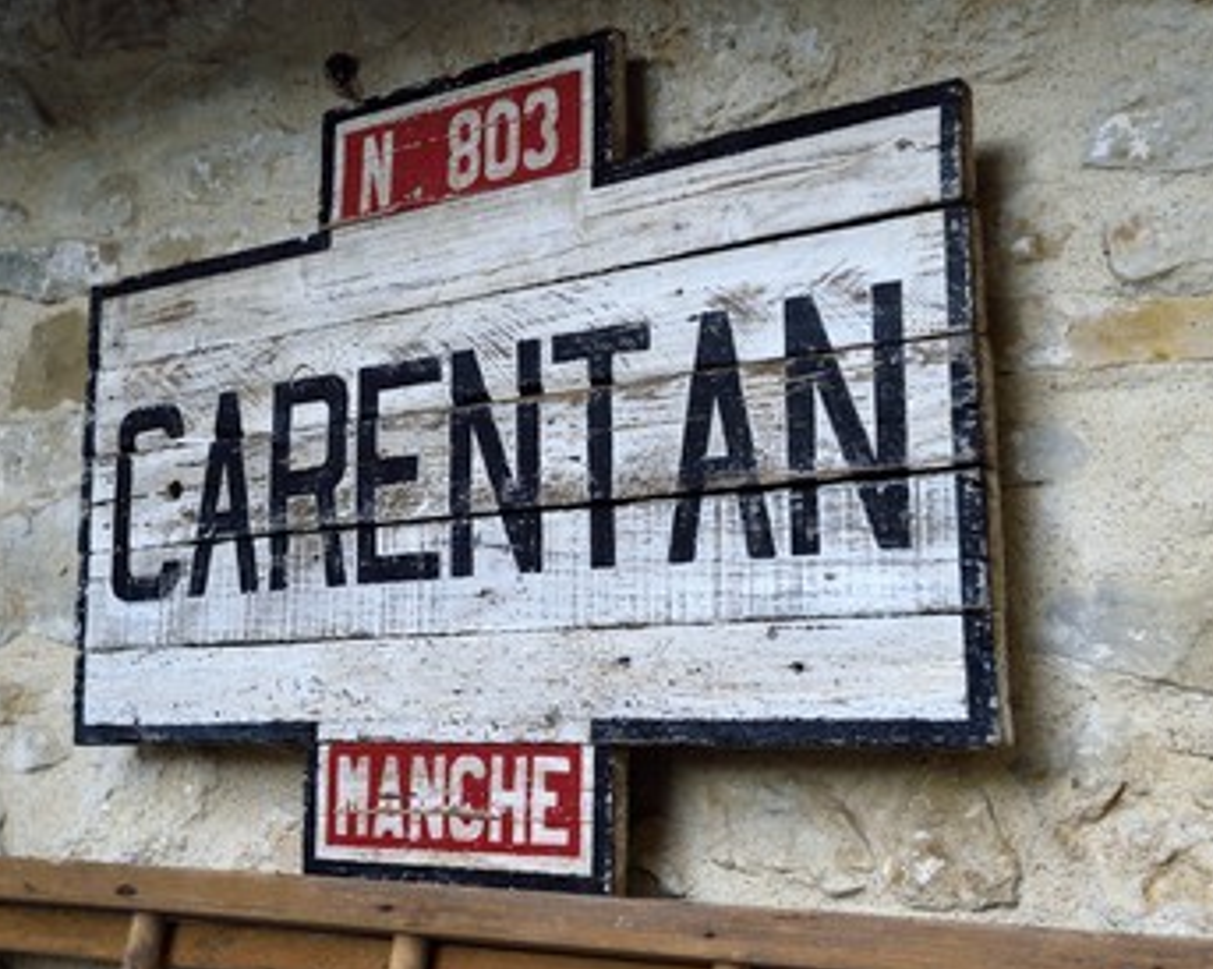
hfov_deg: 40.4
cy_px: 488
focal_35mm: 46
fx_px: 1650
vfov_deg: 32.7
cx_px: 598
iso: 400
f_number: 5.6
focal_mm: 40
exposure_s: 1/125
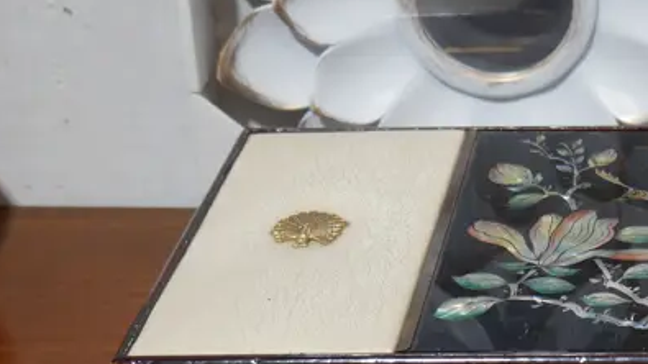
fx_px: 1941
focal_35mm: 113
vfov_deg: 10.6
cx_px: 805
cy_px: 368
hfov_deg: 17.9
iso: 400
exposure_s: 1/60
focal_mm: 20
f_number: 4.4
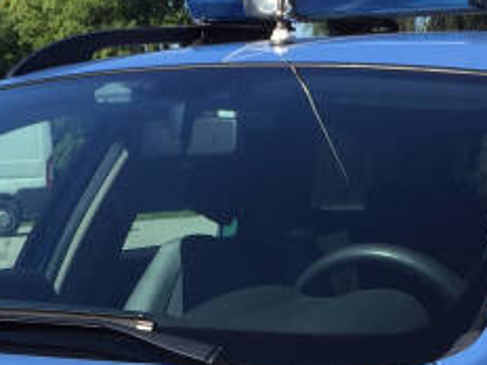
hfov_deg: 15.3
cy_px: 629
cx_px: 111
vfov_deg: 10.9
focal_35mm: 128
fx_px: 1801
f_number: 2.2
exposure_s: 1/1464
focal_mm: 4.15
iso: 32
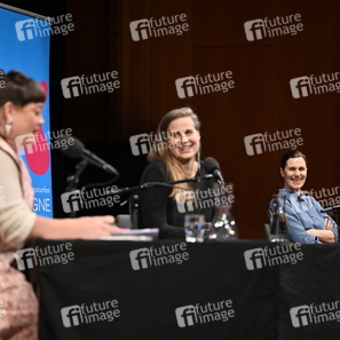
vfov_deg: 14.0
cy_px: 171
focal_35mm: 125
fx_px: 1389
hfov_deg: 14.0
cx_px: 175
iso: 1600
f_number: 2.8
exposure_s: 1/400
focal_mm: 97
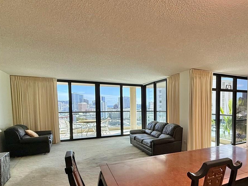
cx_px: 179
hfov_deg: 66.1
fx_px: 179
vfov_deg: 54.3
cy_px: 116
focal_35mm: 25
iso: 160
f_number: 2.2
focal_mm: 2.22
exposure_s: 1/120
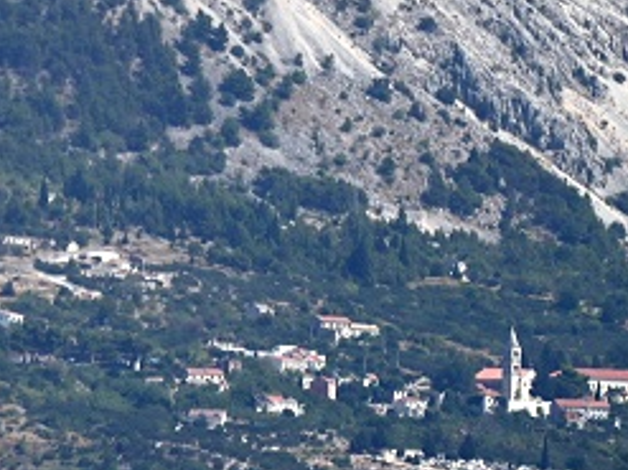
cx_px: -74
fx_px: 21161
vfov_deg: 1.3
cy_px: 217
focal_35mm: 1167
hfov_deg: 1.7
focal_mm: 300
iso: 100
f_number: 5.6
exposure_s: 1/800
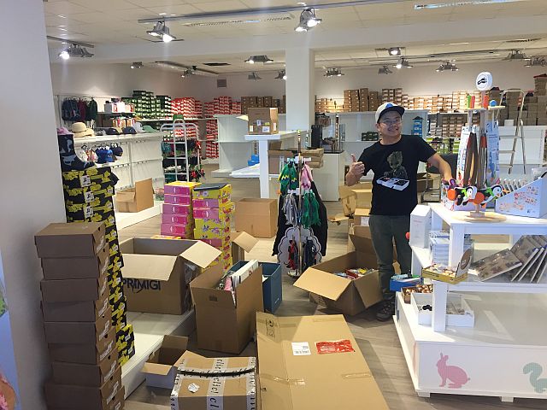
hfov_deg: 61.7
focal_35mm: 29
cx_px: 274
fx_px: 458
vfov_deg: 48.2
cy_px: 205
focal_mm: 4.15
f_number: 2.2
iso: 50
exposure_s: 1/33
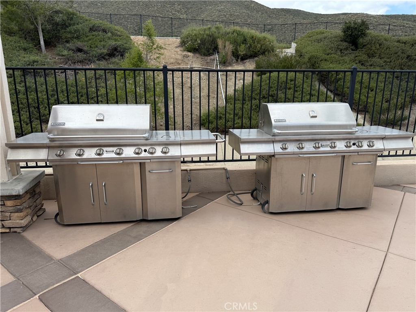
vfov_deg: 56.8
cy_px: 156
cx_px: 208
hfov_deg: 71.6
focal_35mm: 24
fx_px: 288
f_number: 1.78
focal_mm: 6.76
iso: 80
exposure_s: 1/3279
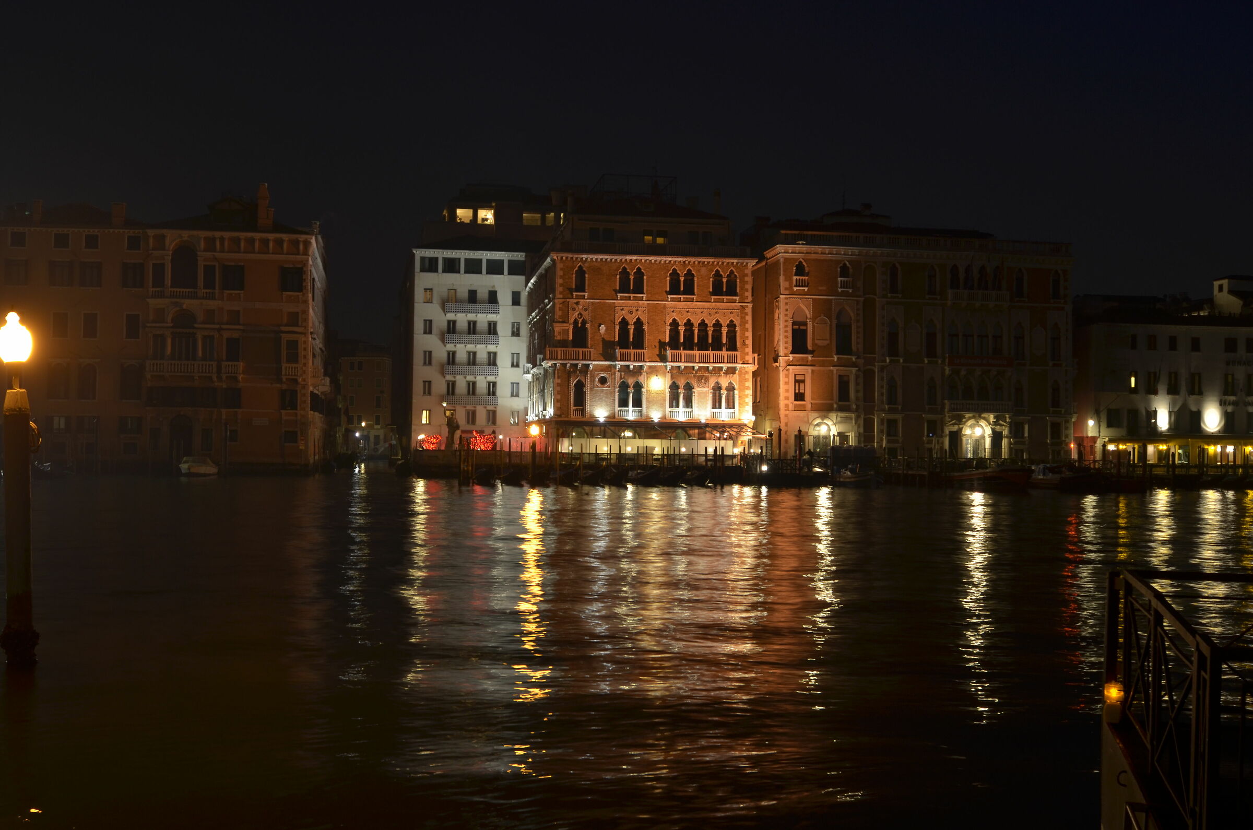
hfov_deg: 46.5
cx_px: 626
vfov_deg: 31.8
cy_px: 415
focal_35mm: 42
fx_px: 1459
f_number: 4
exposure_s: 1/1.6
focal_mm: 28
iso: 200
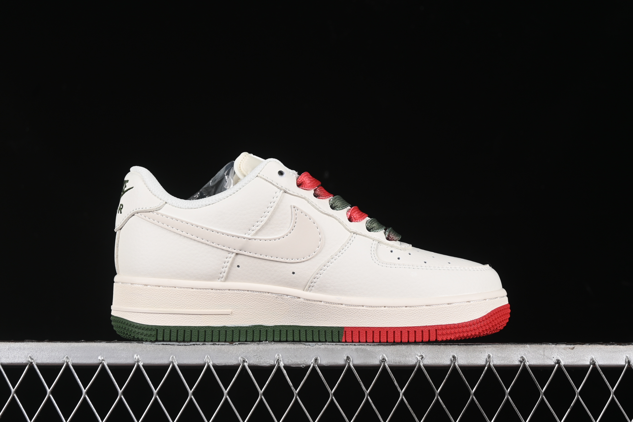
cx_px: 316
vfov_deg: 18.2
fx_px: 1319
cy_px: 211
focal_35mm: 75
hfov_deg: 27.0
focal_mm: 50
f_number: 8
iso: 160
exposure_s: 1/80
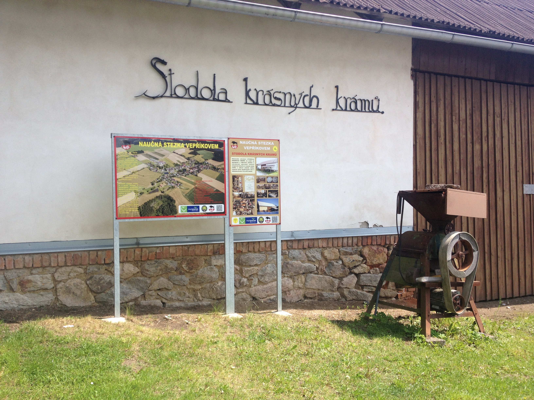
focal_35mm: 35
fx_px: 540
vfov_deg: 40.7
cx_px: 267
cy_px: 200
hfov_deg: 52.6
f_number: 2.4
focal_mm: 4.28
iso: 50
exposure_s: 1/800
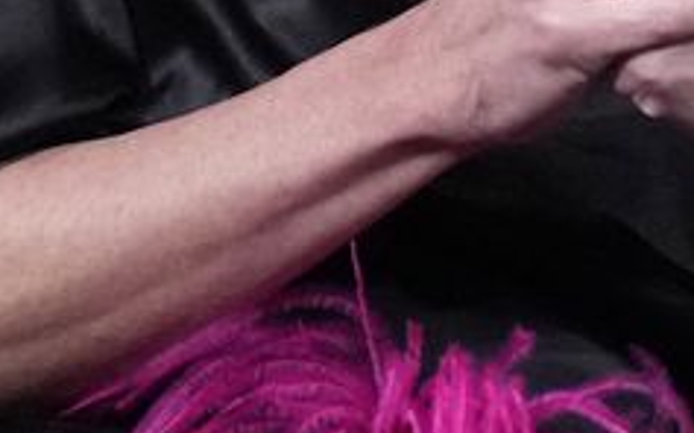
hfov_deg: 3.9
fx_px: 10230
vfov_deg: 2.4
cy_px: -246
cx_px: -237
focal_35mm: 541
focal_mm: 70
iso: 3200
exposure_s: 1/160
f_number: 2.8
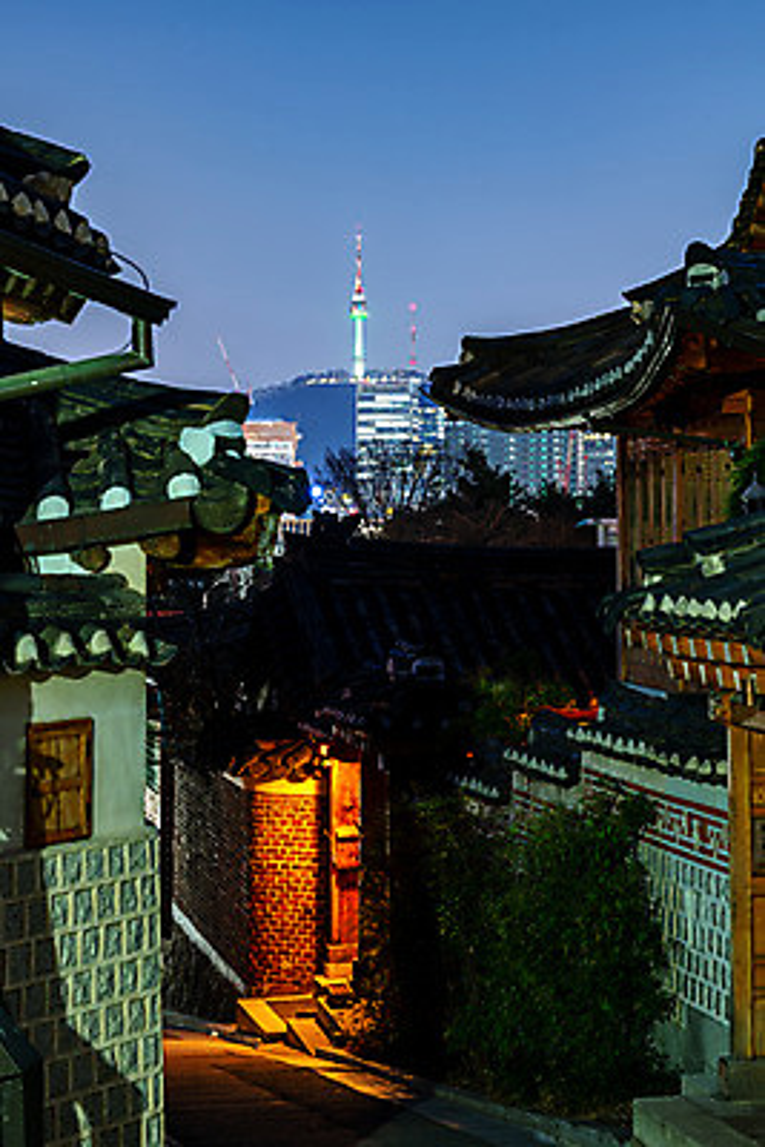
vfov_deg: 23.9
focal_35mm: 85
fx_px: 2707
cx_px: 382
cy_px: 574
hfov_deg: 16.1
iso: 100
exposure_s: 30
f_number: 10
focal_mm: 85
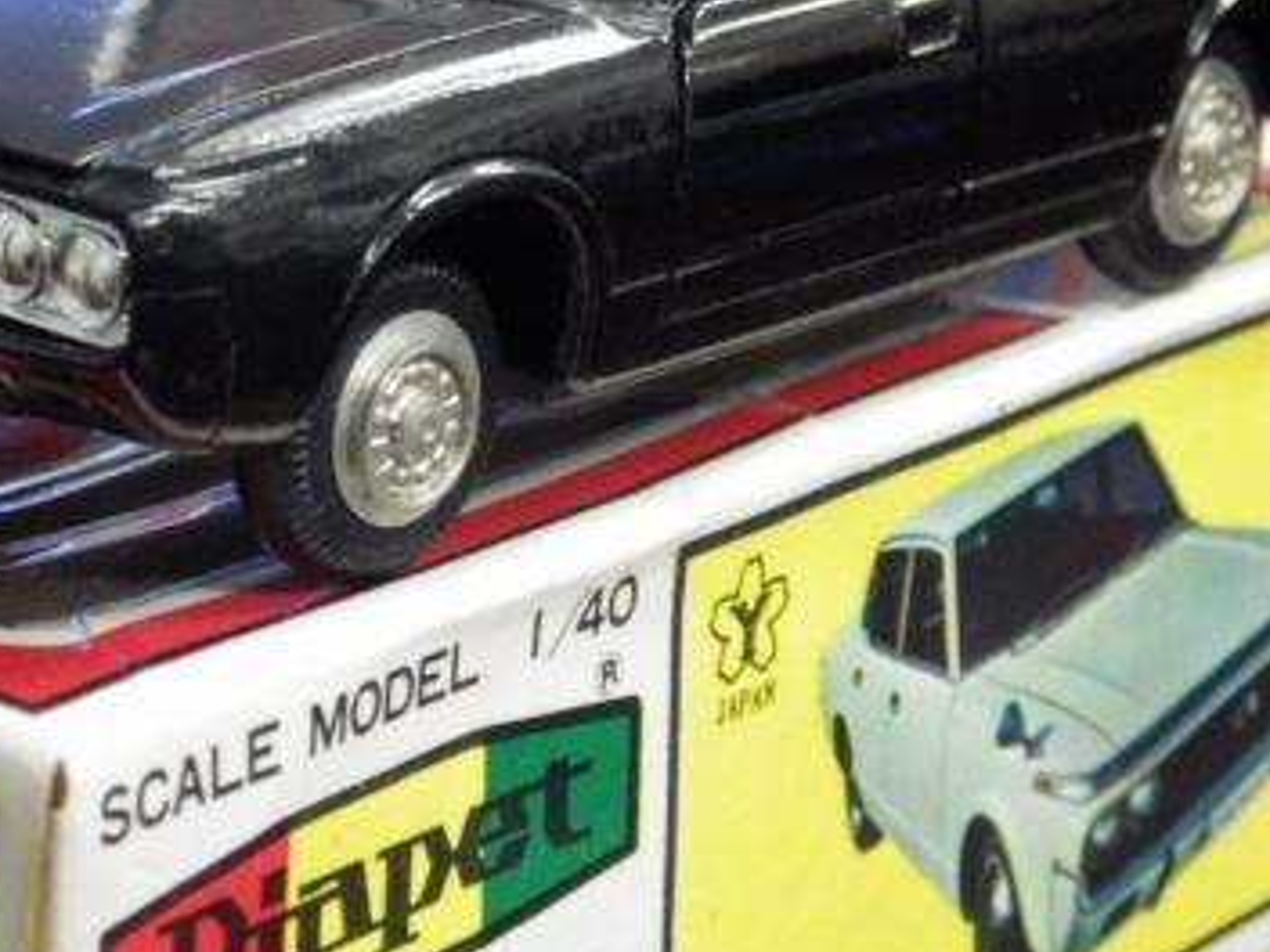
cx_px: 520
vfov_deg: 9.4
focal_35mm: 158
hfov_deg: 12.5
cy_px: 393
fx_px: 5797
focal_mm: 15.6
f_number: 4.4
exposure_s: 1/30
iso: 1000
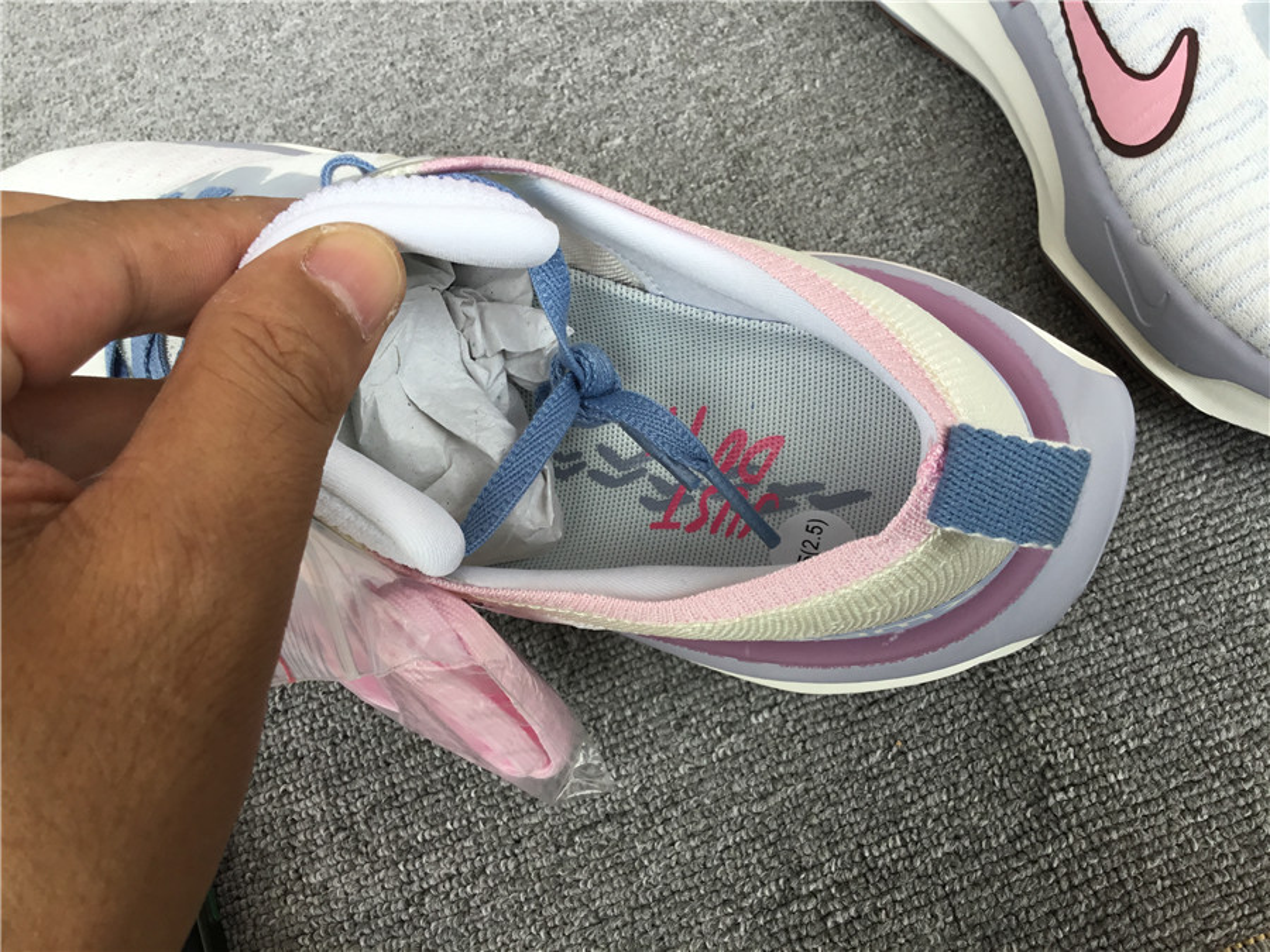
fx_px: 1137
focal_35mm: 31
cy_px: 476
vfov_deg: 45.4
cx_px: 635
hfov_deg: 58.4
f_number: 2.4
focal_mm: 3.3
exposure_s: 1/142
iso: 25
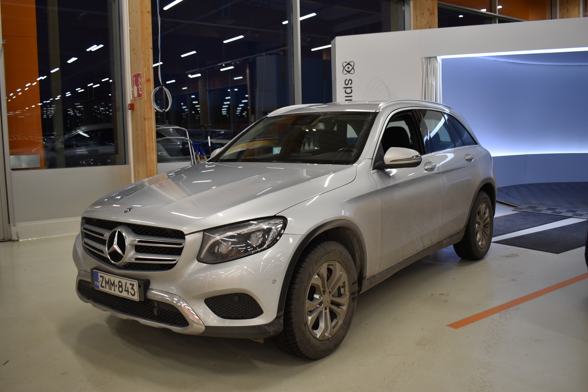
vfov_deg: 40.0
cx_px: 294
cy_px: 196
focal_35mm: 33
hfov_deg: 57.2
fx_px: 539
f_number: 4.8
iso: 400
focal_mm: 22
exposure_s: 1/90
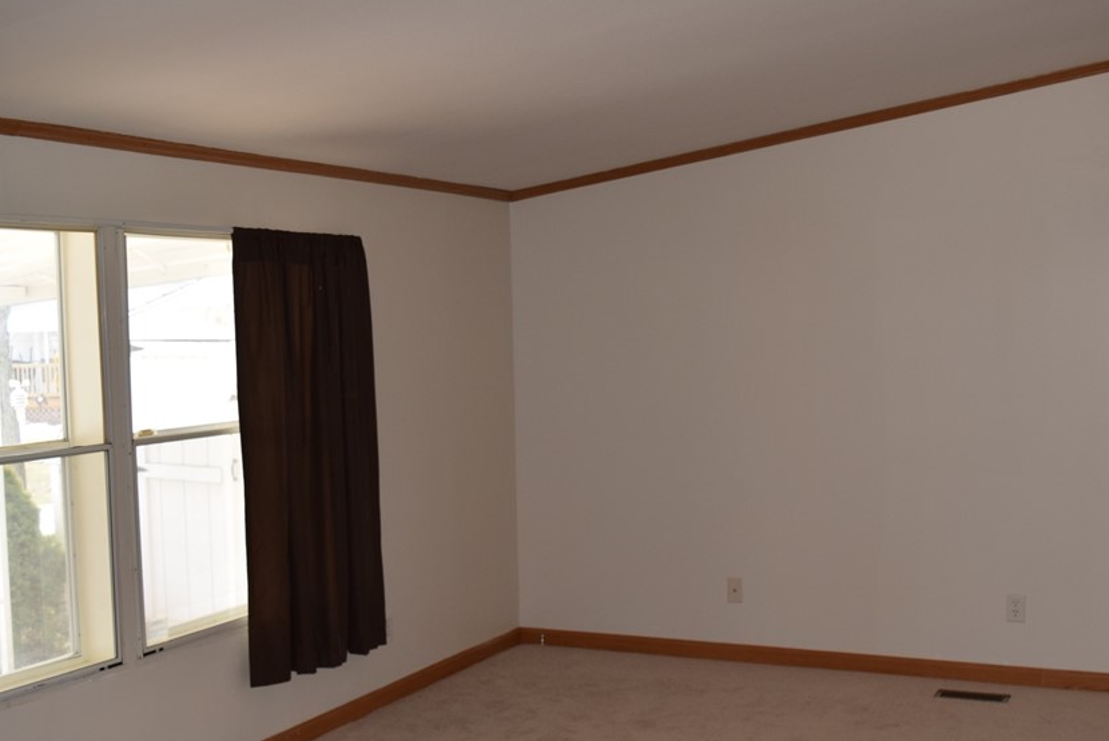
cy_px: 406
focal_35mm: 47
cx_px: 613
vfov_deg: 28.7
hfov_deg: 41.8
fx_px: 1449
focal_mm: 24
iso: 450
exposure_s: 1/125
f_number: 5.6
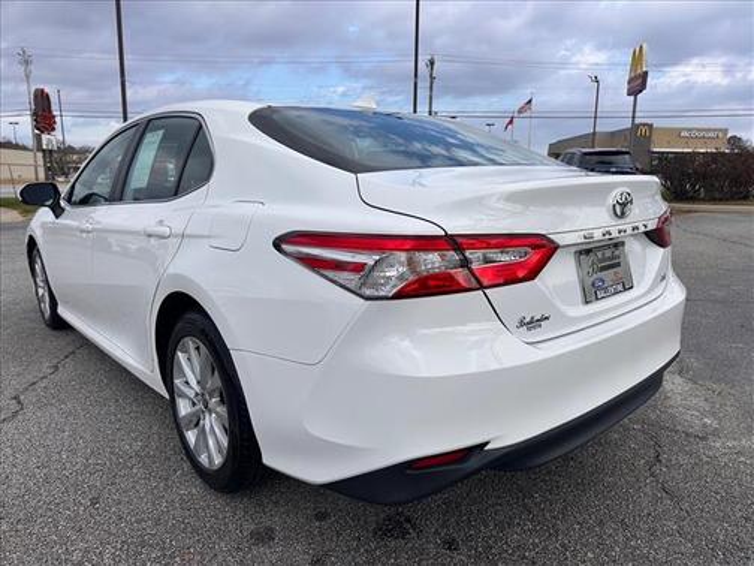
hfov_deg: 71.6
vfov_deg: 56.8
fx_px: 523
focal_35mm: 24
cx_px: 377
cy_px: 283
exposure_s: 1/3472
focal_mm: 6.86
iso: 80
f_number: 1.78
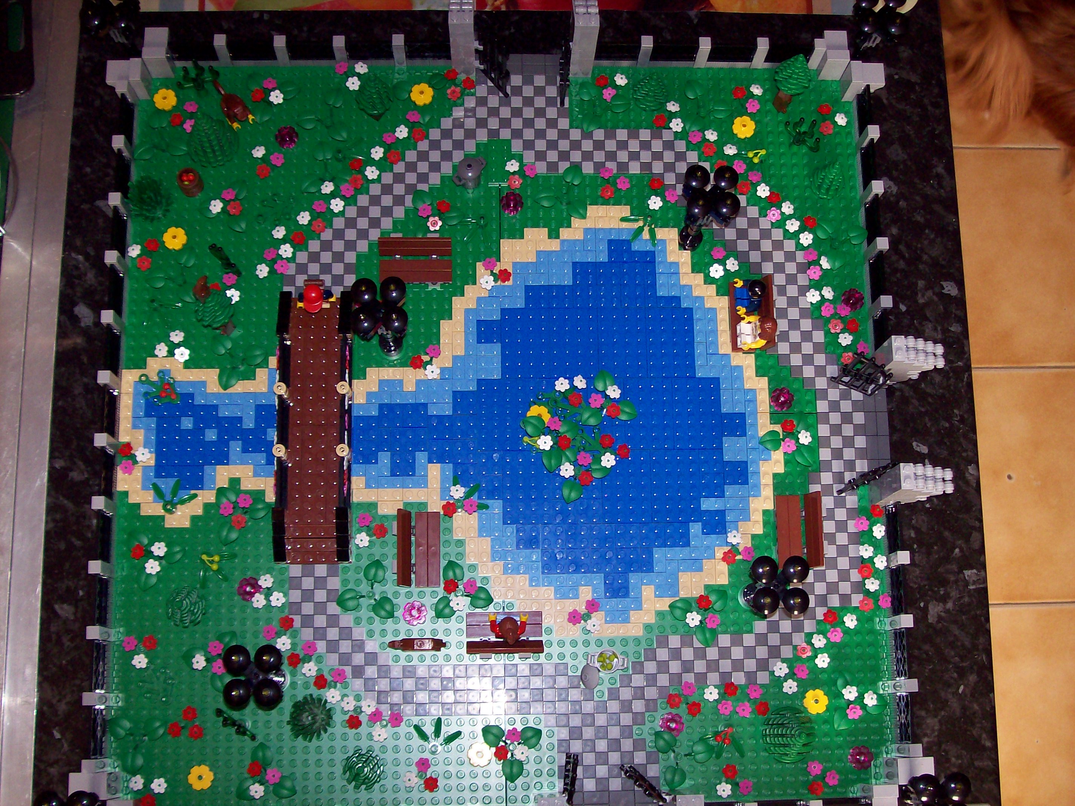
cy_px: 403
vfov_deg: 32.2
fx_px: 1397
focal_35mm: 45
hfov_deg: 42.1
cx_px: 538
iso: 80
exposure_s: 1/73.1
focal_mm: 7.6
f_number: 3
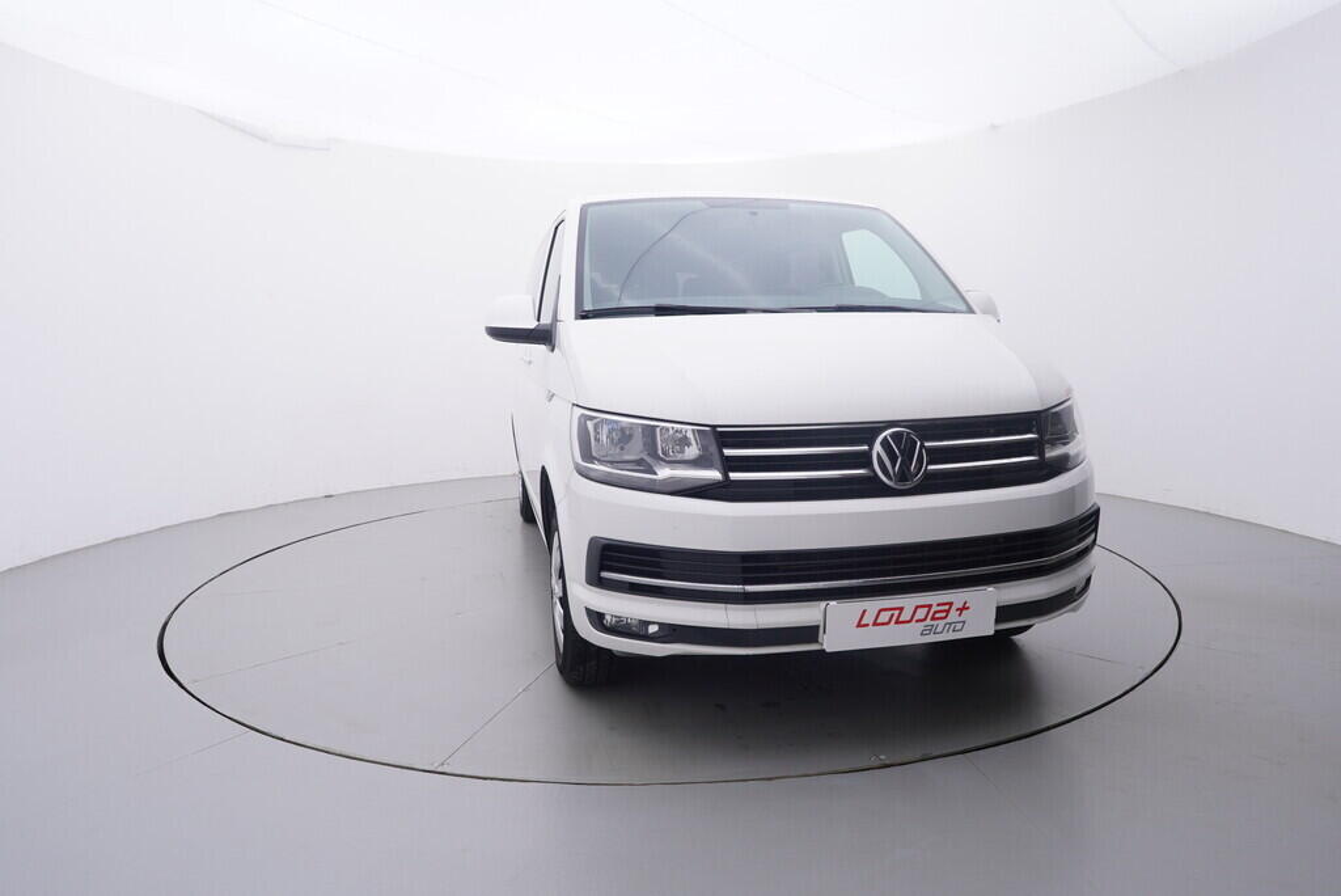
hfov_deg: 77.3
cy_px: 448
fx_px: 839
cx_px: 670
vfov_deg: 56.2
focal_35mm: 22
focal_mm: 15
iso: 200
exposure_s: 1/80
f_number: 5
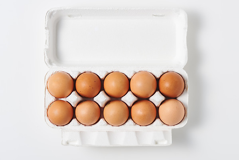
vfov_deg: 13.1
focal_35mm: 105
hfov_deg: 19.4
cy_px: 80
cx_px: 120
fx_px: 697
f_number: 20
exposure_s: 1/125
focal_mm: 105
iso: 100
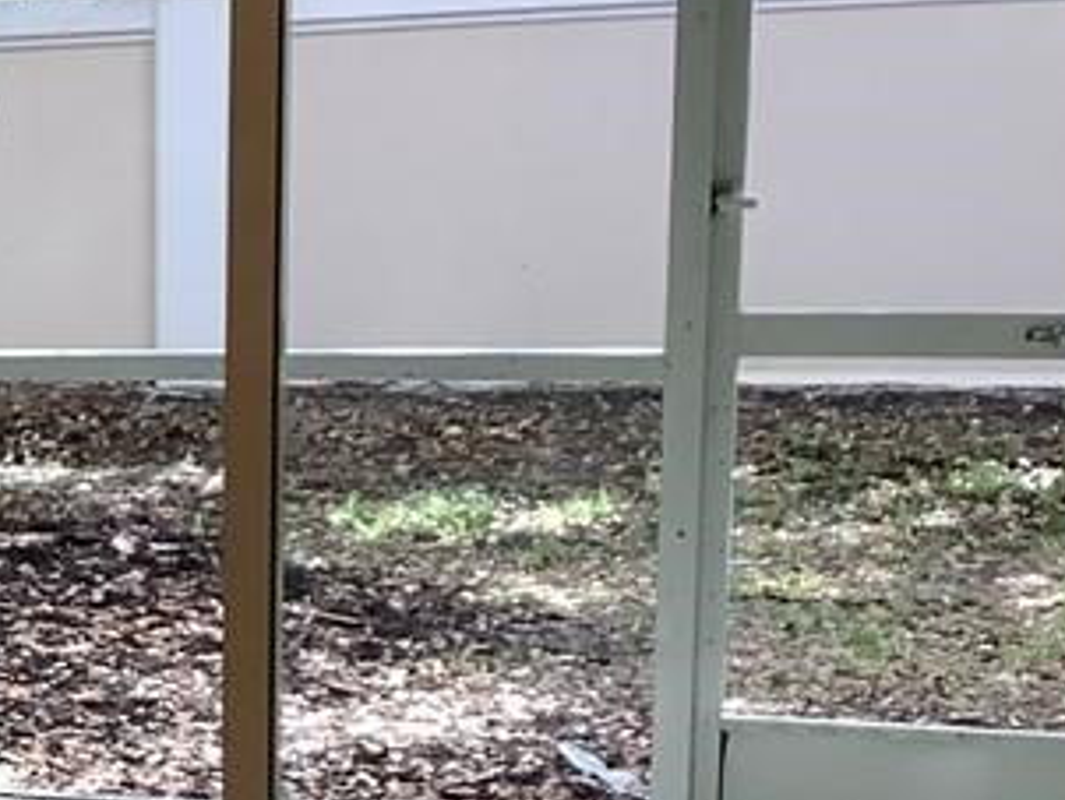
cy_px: 715
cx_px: -691
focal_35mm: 105
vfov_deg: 14.0
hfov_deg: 16.4
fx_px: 3233
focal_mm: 3.3
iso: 50
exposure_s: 1/60
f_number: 2.4
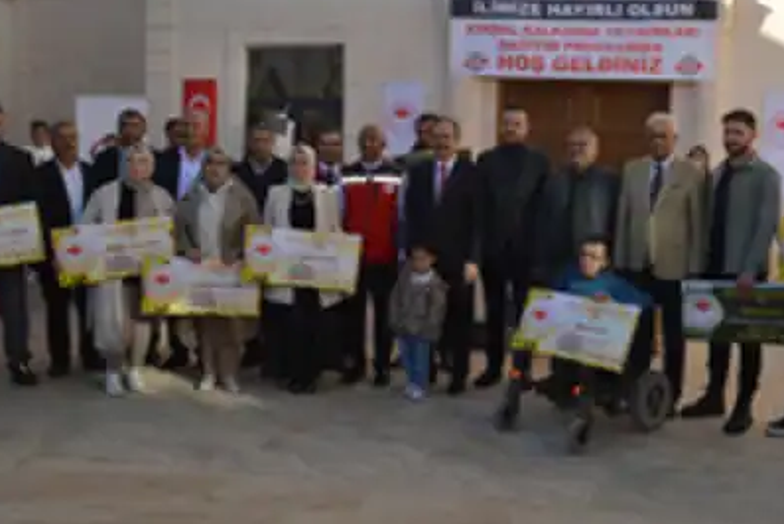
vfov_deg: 36.0
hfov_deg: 51.4
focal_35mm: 37
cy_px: 244
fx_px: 806
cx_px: 479
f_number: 8
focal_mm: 18
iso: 100
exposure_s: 1/200
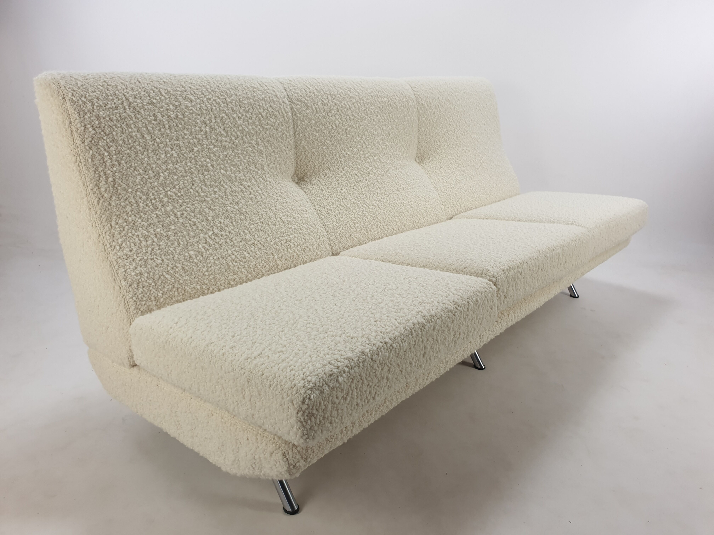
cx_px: 357
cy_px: 268
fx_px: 536
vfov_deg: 53.1
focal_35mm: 26
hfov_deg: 67.3
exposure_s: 1/100
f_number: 2.4
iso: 64
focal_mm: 4.3
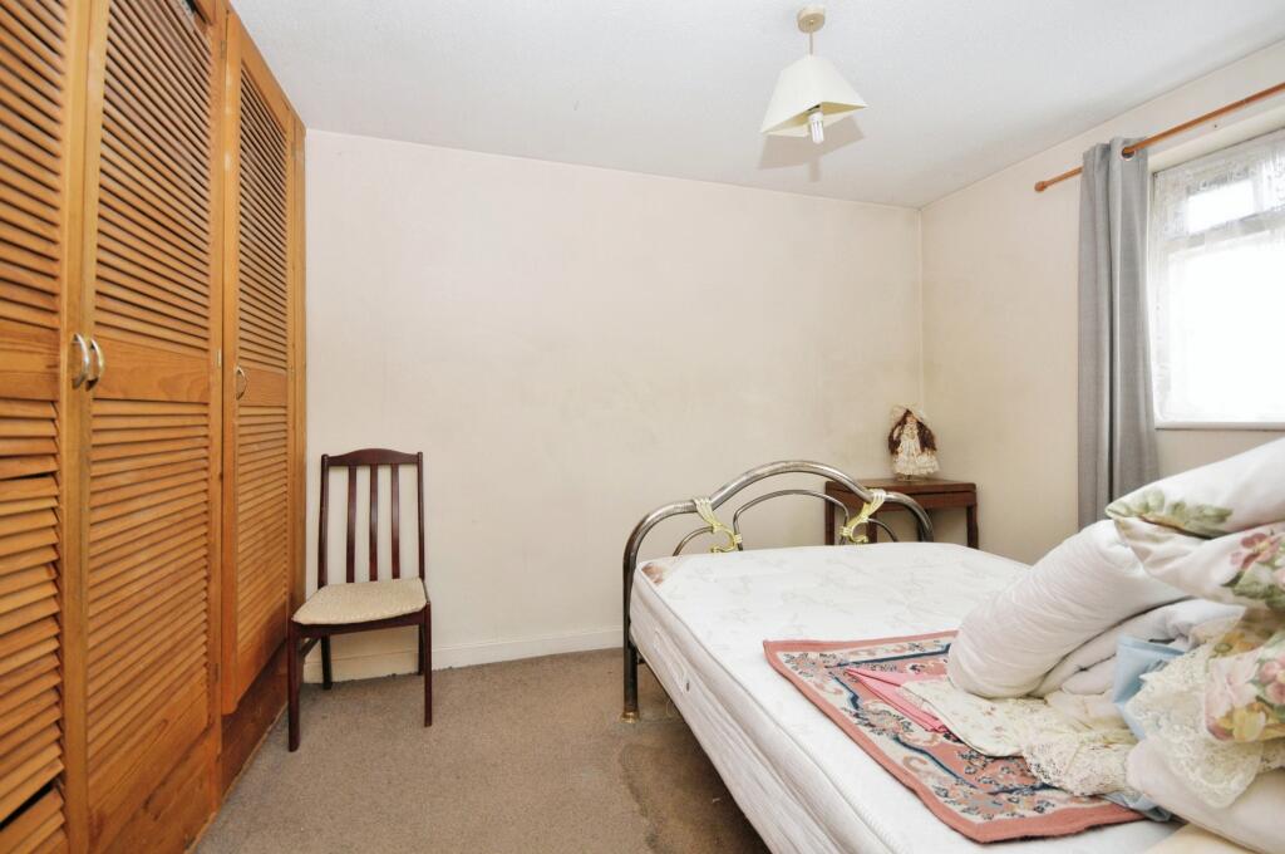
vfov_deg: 77.2
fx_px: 535
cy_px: 427
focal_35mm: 15
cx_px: 642
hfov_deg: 100.5
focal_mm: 10
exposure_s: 1/60
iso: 500
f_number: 6.3
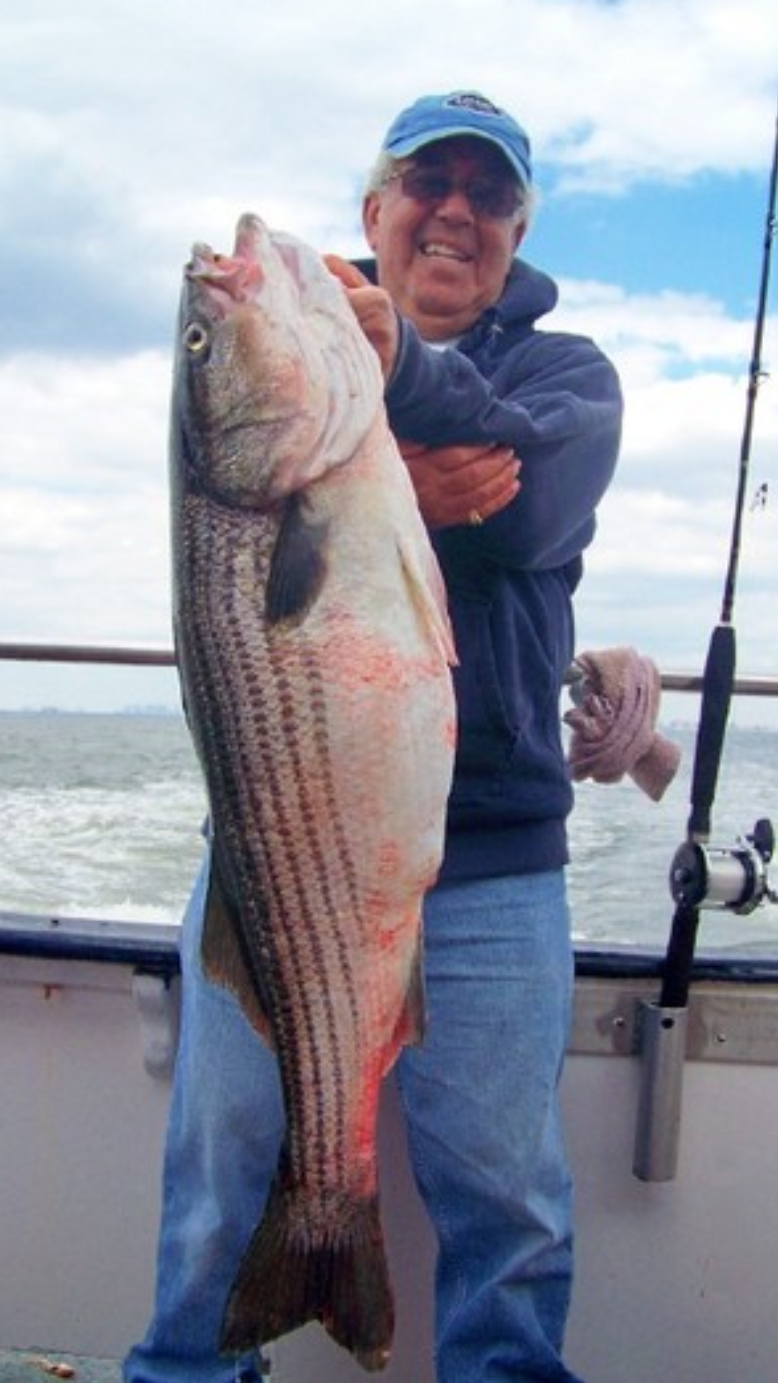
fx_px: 1468
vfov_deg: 50.5
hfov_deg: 29.7
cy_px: 694
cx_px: 418
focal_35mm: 40
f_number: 2.8
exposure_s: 1/800
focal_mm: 5.85
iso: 64
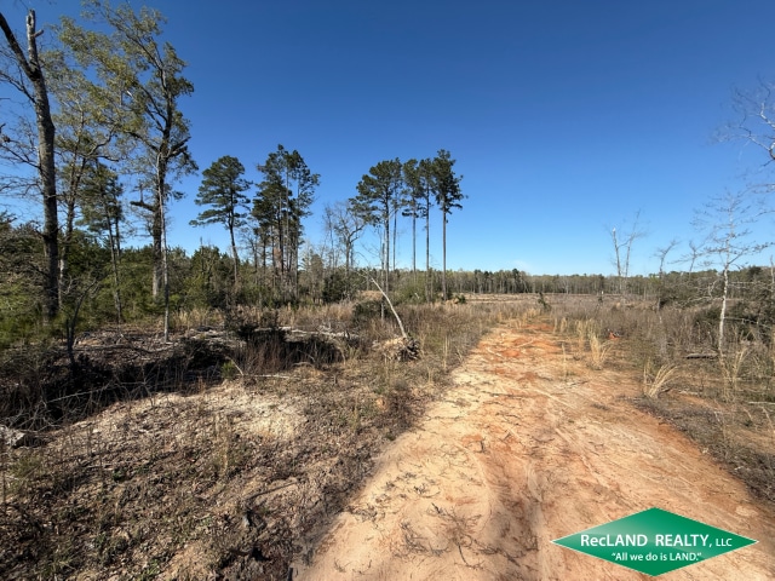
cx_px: 388
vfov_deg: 85.7
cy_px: 290
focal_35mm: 14
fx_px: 313
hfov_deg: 102.1
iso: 50
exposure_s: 1/2320
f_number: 2.2
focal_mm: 2.22
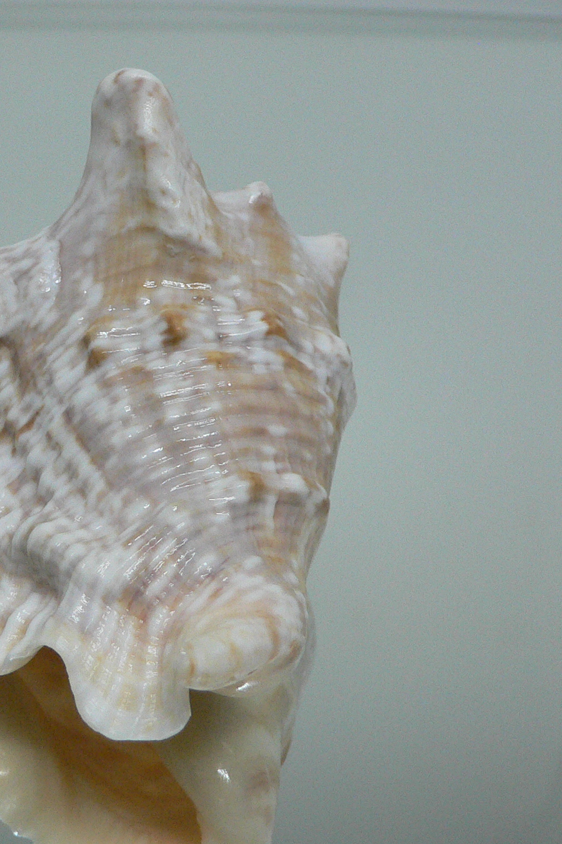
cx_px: 96
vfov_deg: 40.4
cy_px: 419
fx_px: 1148
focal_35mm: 49
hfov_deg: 26.9
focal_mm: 4.6
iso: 200
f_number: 2.8
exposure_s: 1/60
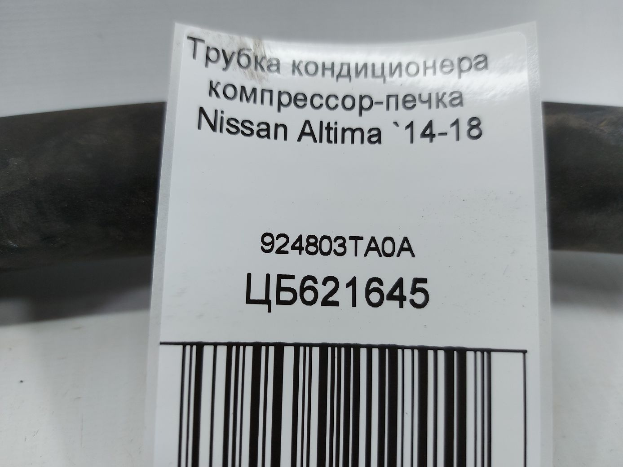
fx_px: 432
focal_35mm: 24
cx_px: 312
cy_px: 234
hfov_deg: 71.6
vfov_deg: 56.8
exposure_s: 1/100
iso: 50
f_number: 1.8
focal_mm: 5.23
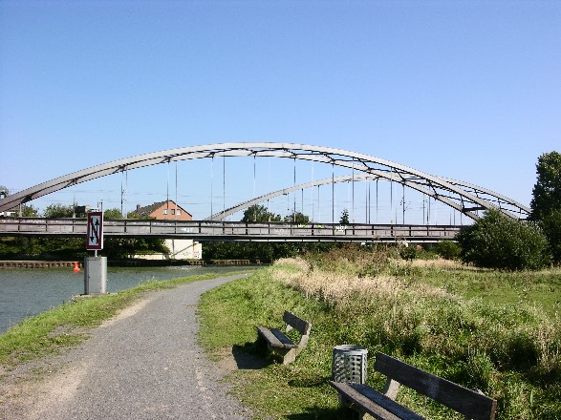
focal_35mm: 35
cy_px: 210
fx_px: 567
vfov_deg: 40.7
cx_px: 280
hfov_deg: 52.6
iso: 50
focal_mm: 8.9
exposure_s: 1/120
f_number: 8
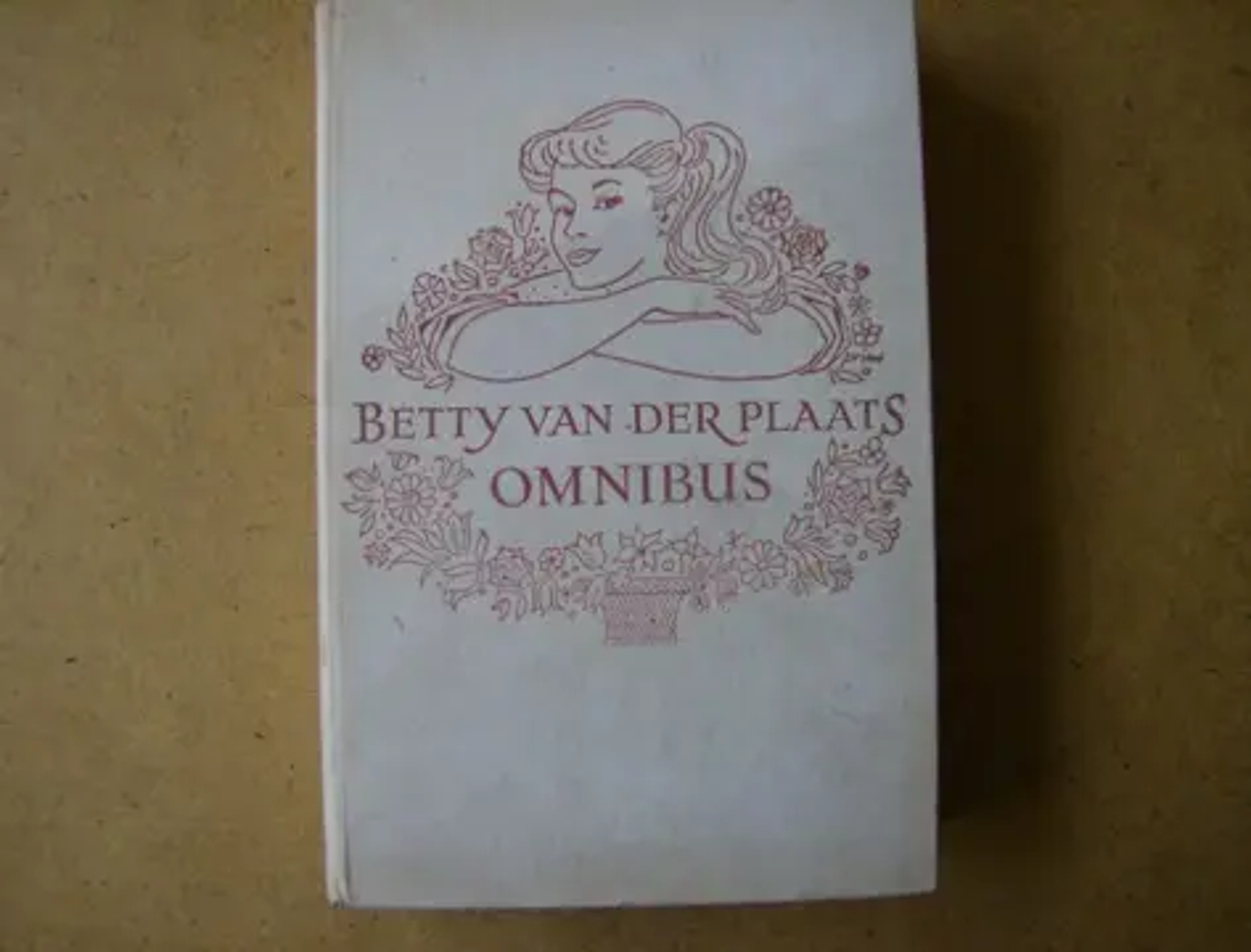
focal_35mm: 36
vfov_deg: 40.0
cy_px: 476
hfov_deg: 51.1
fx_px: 1308
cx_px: 626
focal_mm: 6
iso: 100
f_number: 2.8
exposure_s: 1/112
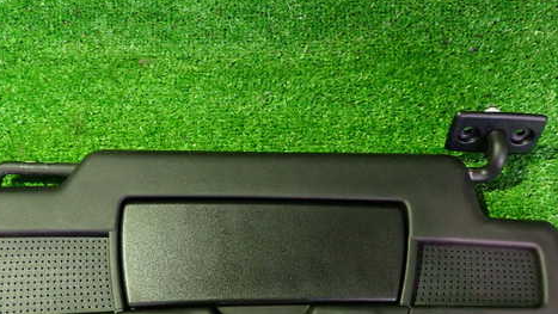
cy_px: 204
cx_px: 268
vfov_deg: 28.2
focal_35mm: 42
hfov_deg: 48.3
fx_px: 622
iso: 800
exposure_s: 1/15
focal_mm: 5.4
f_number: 2.3
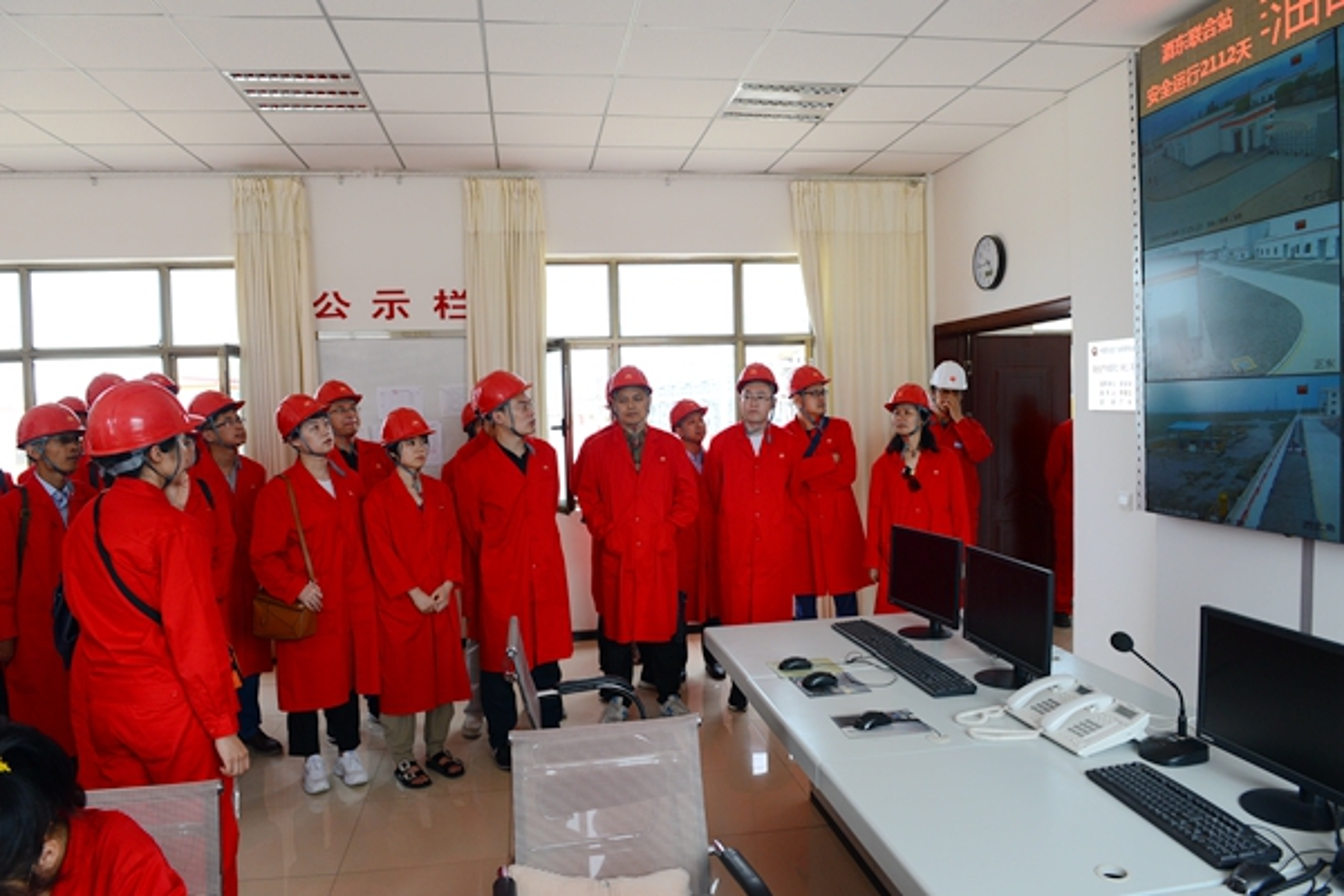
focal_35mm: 24
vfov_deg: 53.1
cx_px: 672
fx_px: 896
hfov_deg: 73.7
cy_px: 448
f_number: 7.1
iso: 800
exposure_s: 1/200
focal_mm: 24
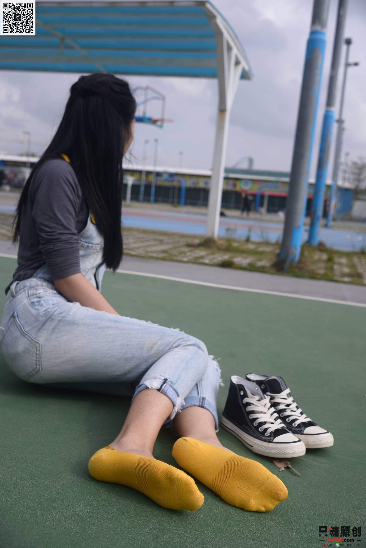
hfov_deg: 37.9
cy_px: 274
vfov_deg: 54.4
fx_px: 533
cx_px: 183
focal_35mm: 35
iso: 100
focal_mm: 35
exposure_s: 1/640
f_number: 6.3
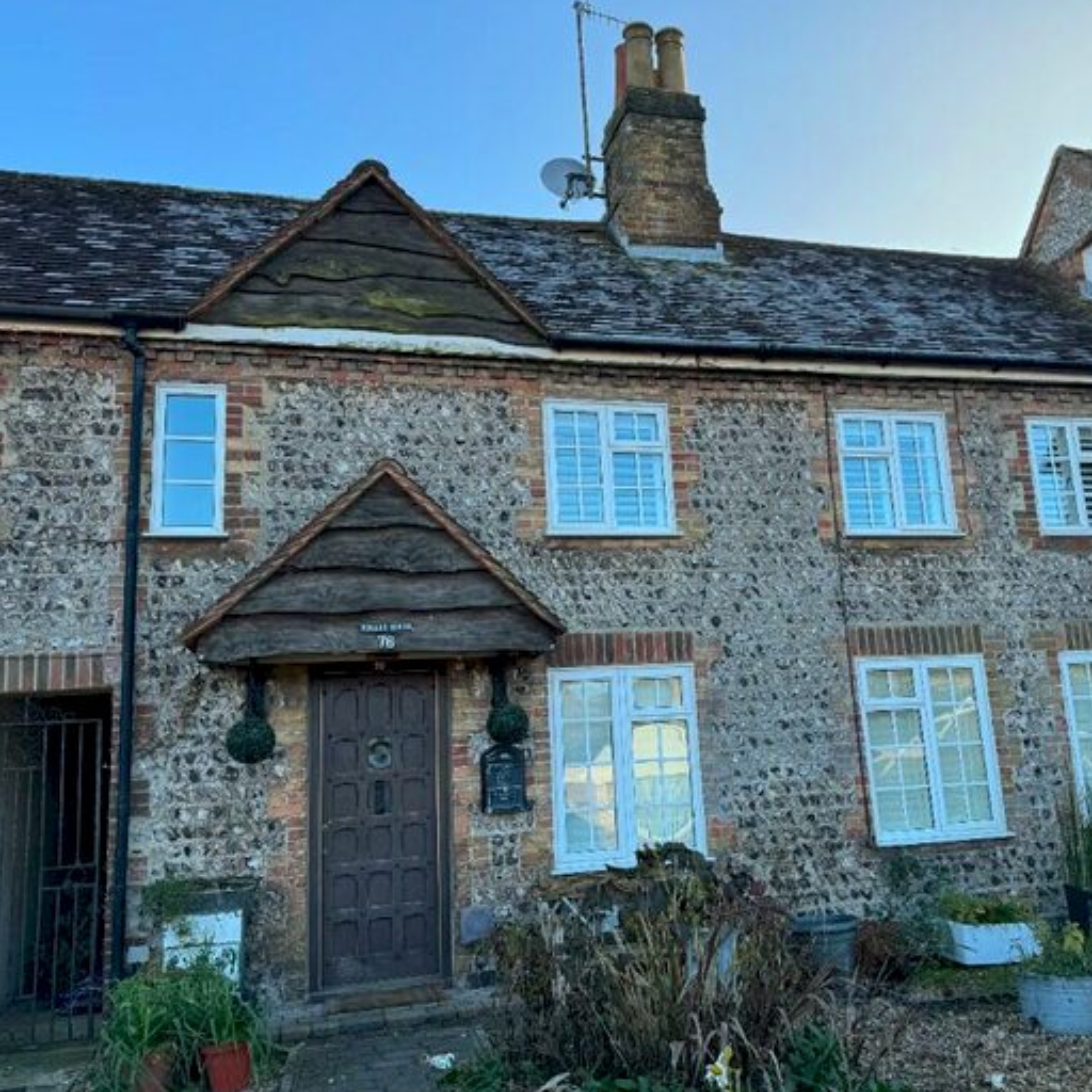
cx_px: 627
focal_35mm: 29
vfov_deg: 55.6
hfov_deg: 55.4
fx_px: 1035
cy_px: 543
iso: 80
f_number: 1.78
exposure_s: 1/853
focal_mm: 6.86
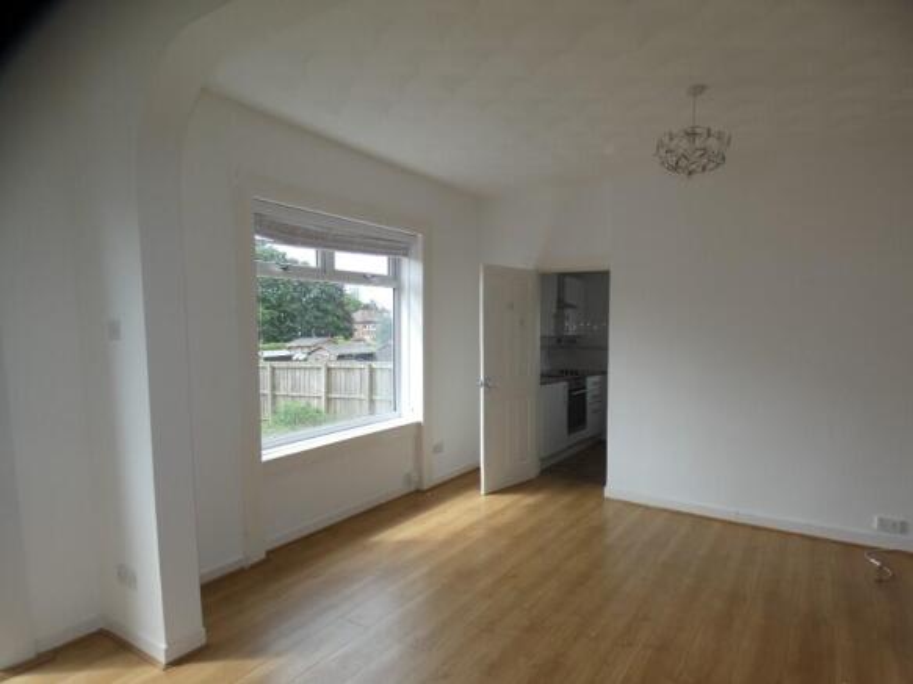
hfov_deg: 81.8
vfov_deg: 66.0
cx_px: 456
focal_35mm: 20
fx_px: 527
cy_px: 342
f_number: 2.8
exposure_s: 1/250
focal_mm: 3.6
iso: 80
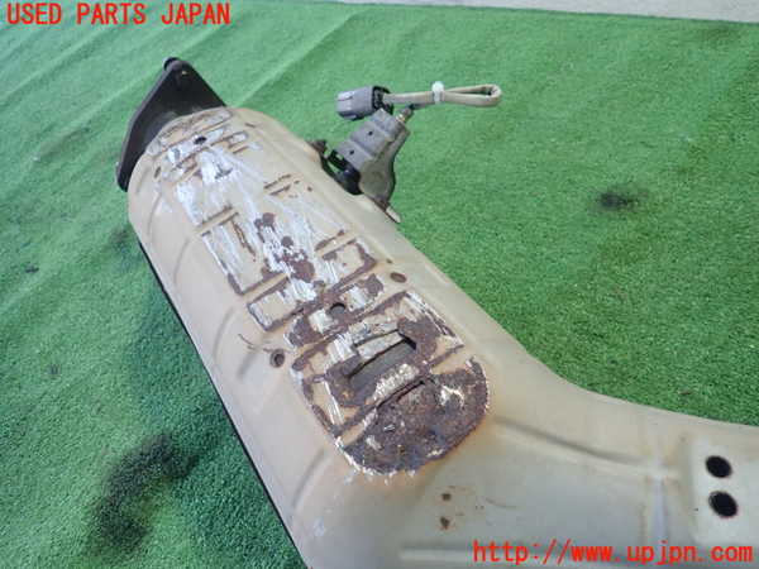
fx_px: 548
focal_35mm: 25
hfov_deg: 69.4
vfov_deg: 54.9
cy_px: 284
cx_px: 380
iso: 200
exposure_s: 1/60
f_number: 2
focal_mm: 4.5
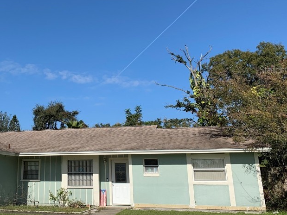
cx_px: 66
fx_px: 356
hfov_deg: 42.3
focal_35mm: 43
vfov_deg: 33.3
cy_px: 70
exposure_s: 1/2833
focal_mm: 4.25
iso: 25
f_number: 1.8
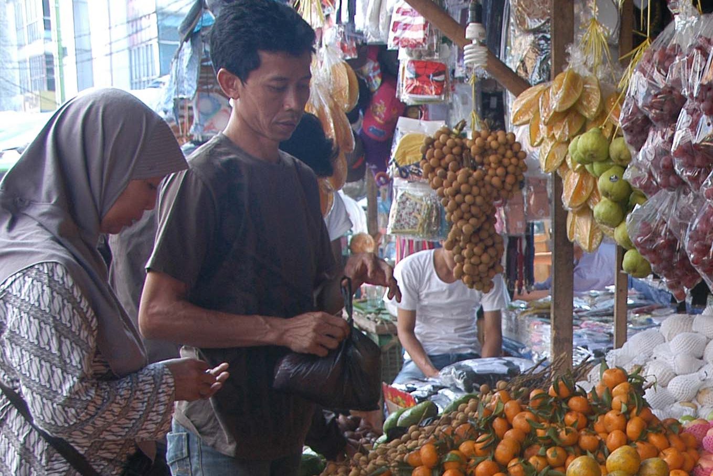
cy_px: 238
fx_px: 713
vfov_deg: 36.9
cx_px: 356
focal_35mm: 36
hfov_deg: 53.1
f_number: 5.6
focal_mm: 24
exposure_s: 1/125
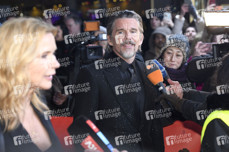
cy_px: 76
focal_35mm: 85
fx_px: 540
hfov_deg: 23.9
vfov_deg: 16.0
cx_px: 114
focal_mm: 85
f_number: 5
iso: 1000
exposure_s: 1/320
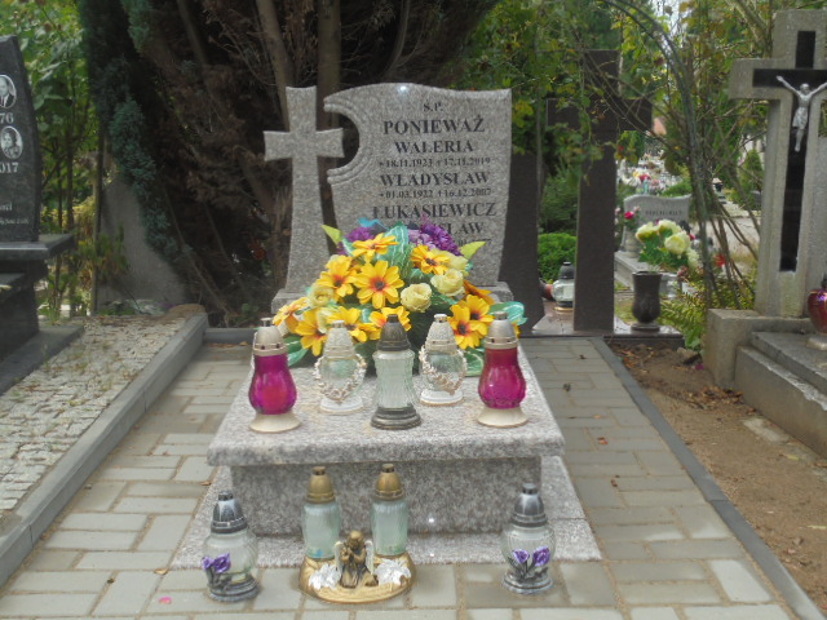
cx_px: 414
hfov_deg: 43.9
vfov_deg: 33.6
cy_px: 310
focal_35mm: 43
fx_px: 1027
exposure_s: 1/200
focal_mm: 7.8
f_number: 4.5
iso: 100
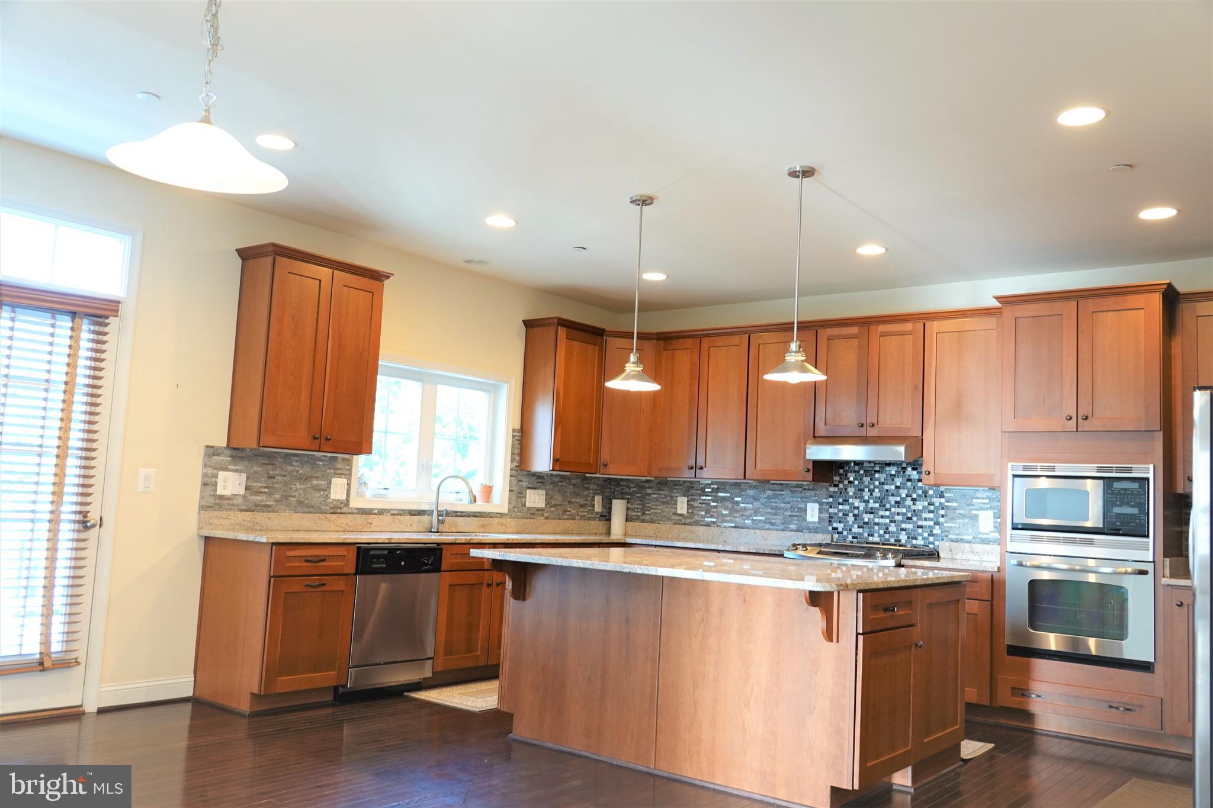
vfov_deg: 45.0
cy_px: 404
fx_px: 977
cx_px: 606
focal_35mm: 29
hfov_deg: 63.7
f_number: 2.8
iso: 250
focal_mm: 10.8
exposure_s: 1/30
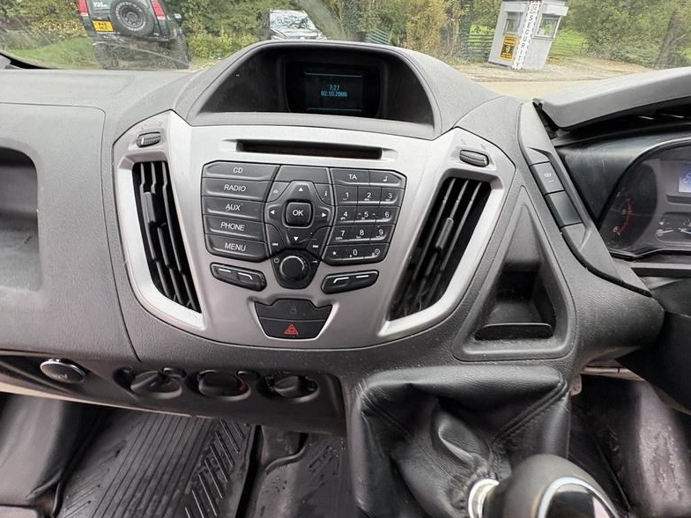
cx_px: 383
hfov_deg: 94.1
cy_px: 233
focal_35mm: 16
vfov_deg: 77.9
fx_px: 319
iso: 100
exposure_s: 1/99
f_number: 2.2
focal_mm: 2.22
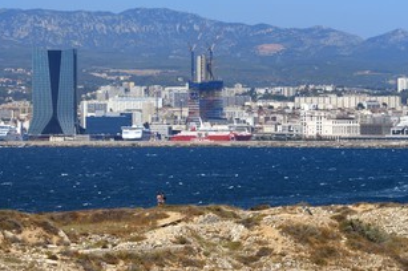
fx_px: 3102
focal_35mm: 274
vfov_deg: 5.0
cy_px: 147
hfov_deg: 7.5
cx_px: 254
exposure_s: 1/500
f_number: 11
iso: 200
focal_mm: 200
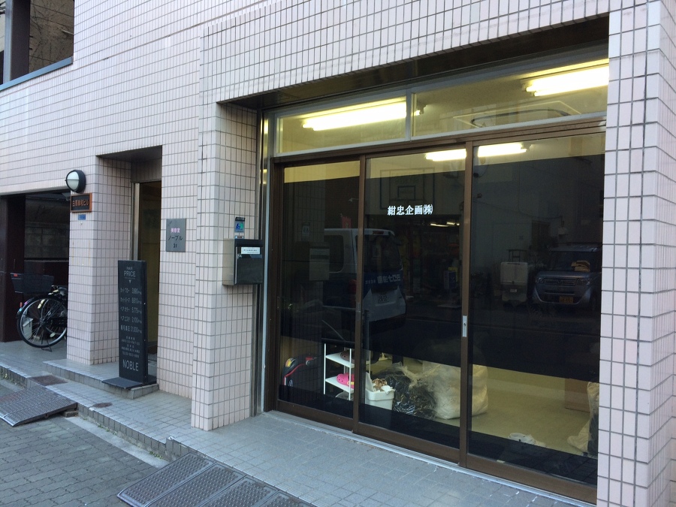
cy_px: 254
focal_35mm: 29
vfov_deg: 48.2
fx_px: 566
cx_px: 338
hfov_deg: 61.7
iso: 40
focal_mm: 4.15
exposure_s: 1/60
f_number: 2.2
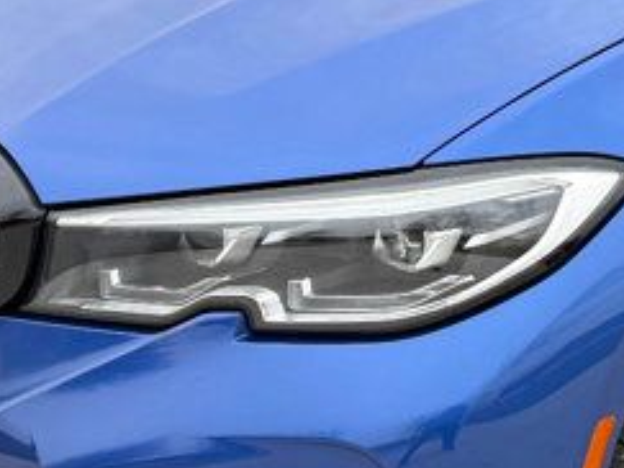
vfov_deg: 14.4
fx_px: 1820
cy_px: -3
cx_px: 770
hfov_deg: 18.3
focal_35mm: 101
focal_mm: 6.76
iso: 80
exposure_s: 1/677
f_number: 1.78
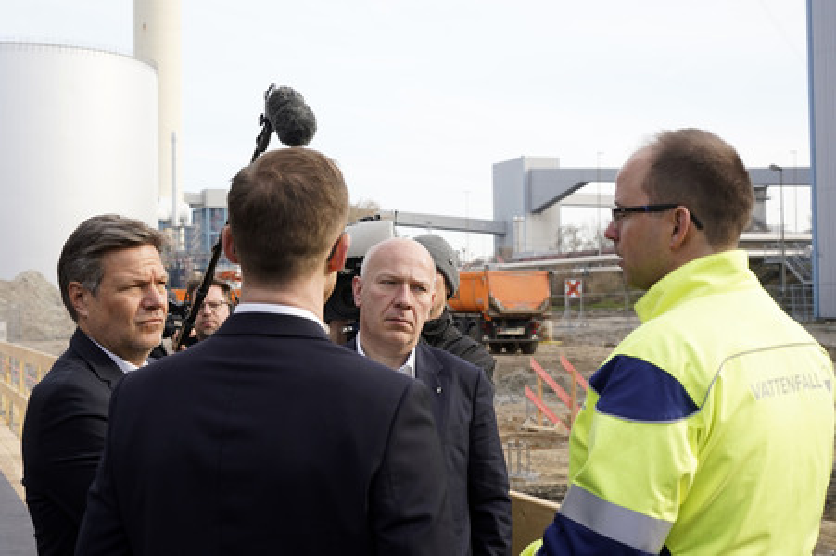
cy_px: 278
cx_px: 418
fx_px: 1044
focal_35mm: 45
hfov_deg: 43.6
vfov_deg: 29.8
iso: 320
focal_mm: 45
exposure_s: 1/320
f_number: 6.3
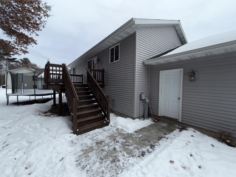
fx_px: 95
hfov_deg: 102.1
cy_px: 88
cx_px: 118
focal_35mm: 14
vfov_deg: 85.7
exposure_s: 1/607
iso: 16
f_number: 2.2
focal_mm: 2.22
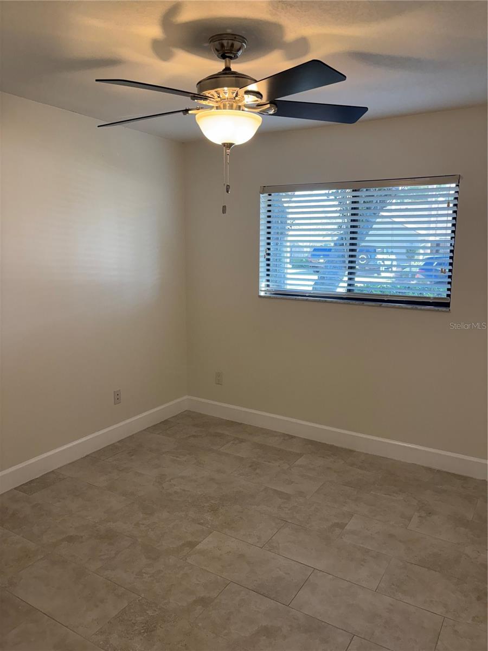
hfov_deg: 53.1
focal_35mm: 26
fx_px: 489
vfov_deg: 67.3
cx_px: 244
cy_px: 326
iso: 125
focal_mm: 5.96
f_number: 1.6
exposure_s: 1/120
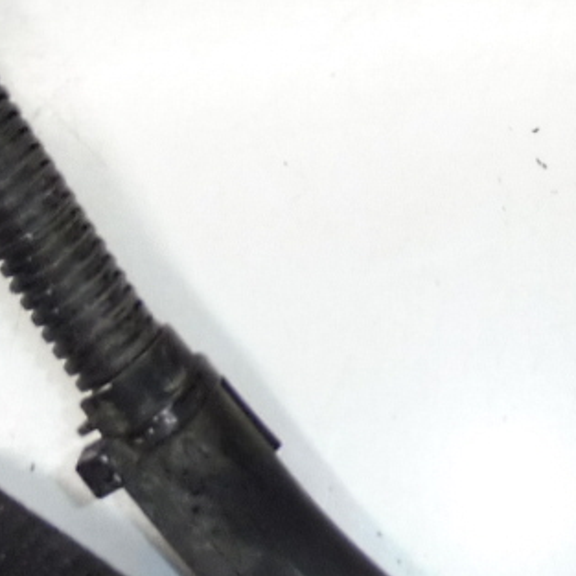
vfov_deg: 11.9
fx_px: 2617
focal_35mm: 139
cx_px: 477
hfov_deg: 12.5
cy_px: -333
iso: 200
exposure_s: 1/125
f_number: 3.5
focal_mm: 4.3
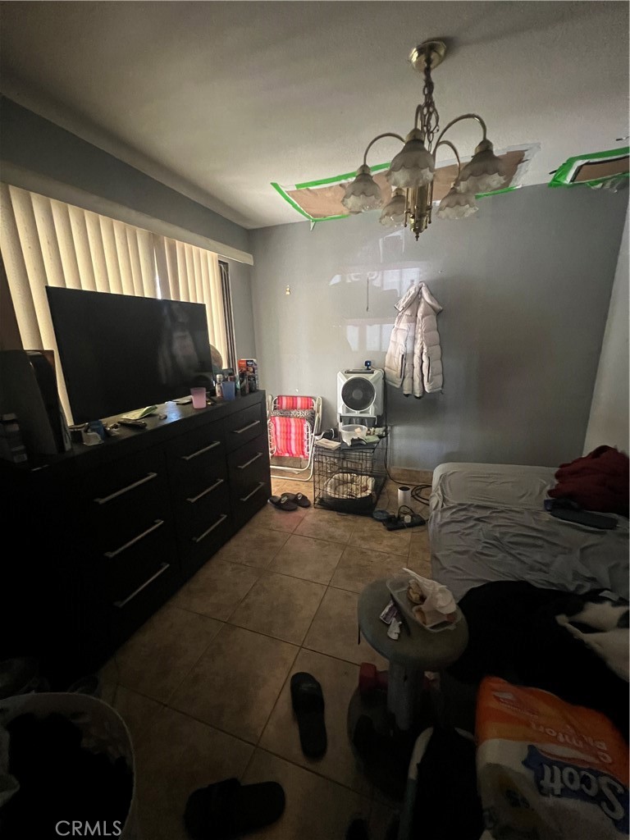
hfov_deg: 89.9
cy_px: 420
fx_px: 315
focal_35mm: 13
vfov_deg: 106.2
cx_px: 315
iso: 1000
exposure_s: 1/40
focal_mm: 1.57
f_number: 1.8
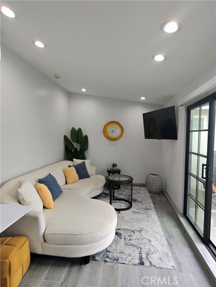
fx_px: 108
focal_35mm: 13
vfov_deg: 106.2
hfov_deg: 89.9
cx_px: 108
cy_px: 144
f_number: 2.2
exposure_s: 1/120
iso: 217
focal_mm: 2.24
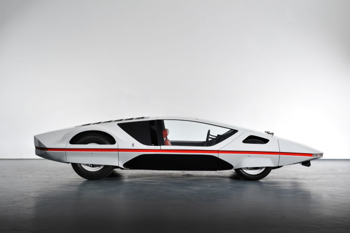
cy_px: 116
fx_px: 602
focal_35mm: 62
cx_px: 175
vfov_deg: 21.9
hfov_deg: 32.4
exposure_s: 1/2.5
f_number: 11
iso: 200
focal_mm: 62
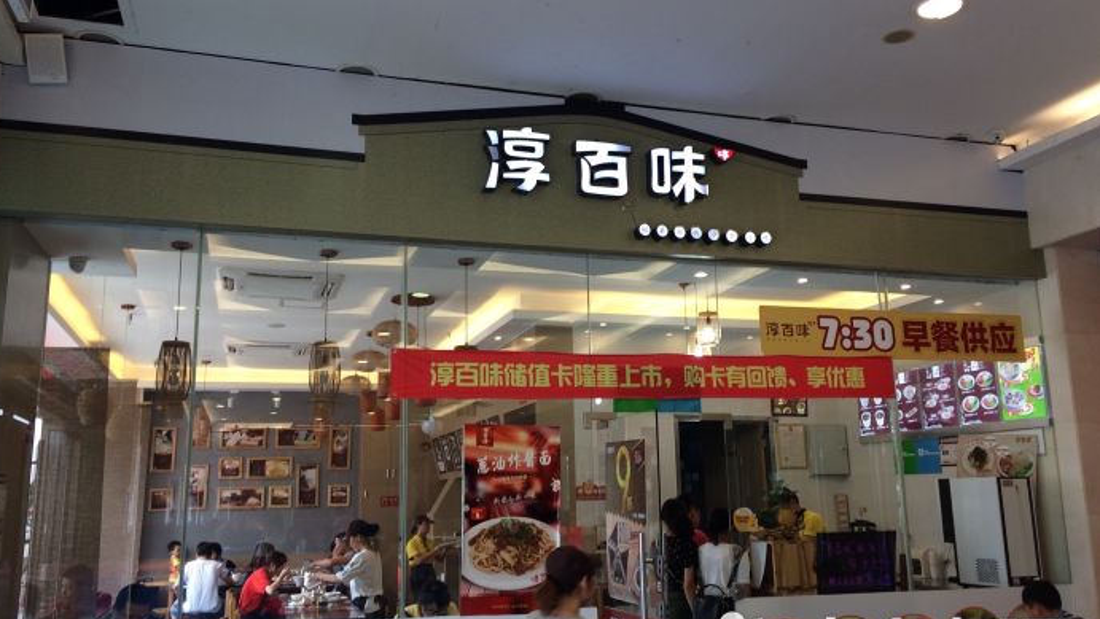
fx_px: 934
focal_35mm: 32
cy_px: 314
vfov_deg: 36.7
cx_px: 546
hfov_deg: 61.0
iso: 50
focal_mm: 4.15
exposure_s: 1/50
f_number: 2.2
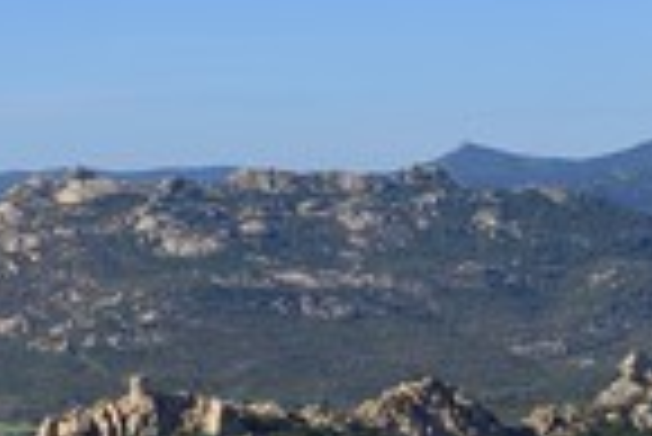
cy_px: 557
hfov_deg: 11.7
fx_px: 3154
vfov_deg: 7.8
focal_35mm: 174
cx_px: 72
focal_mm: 60
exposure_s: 1/800
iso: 400
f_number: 10
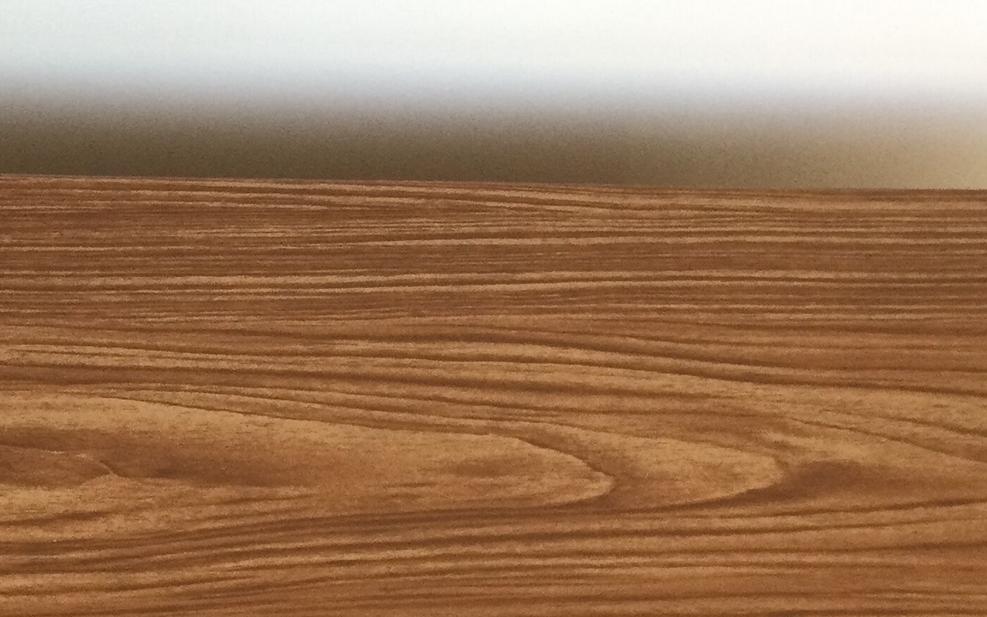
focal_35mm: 77
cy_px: 442
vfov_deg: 16.9
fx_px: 2071
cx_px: 407
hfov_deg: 26.8
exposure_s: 1/33
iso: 80
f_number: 2.4
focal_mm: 3.3
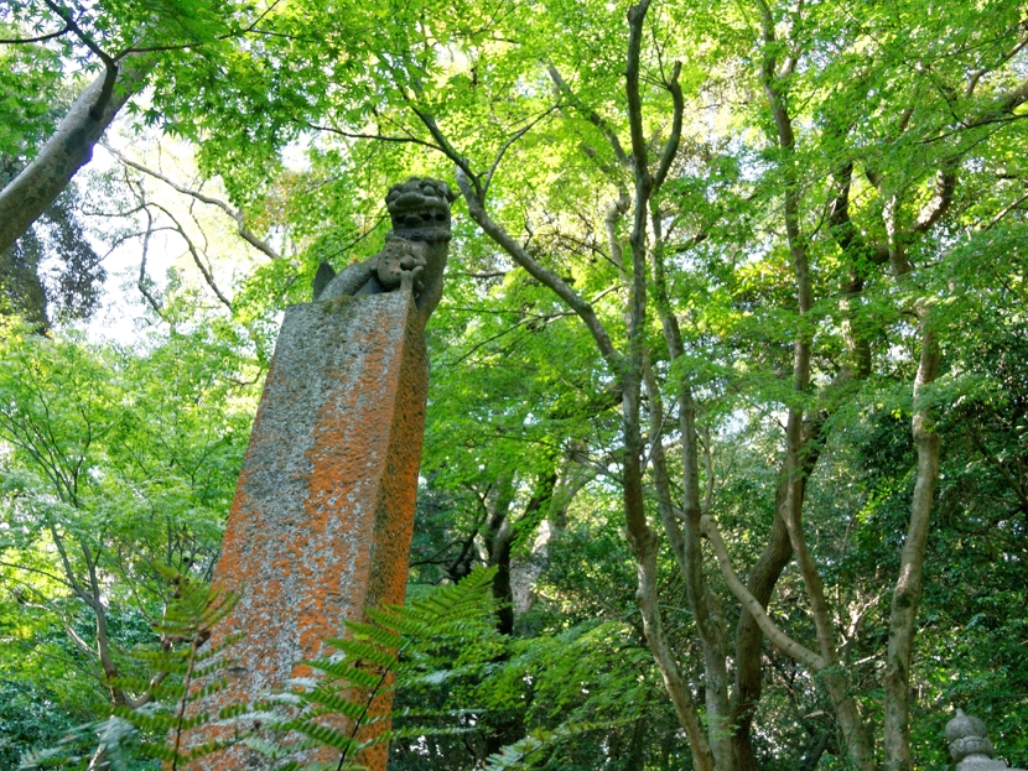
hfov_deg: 56.8
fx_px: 951
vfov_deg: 44.2
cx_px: 498
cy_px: 397
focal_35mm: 32
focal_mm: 18
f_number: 5
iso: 200
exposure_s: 1/20
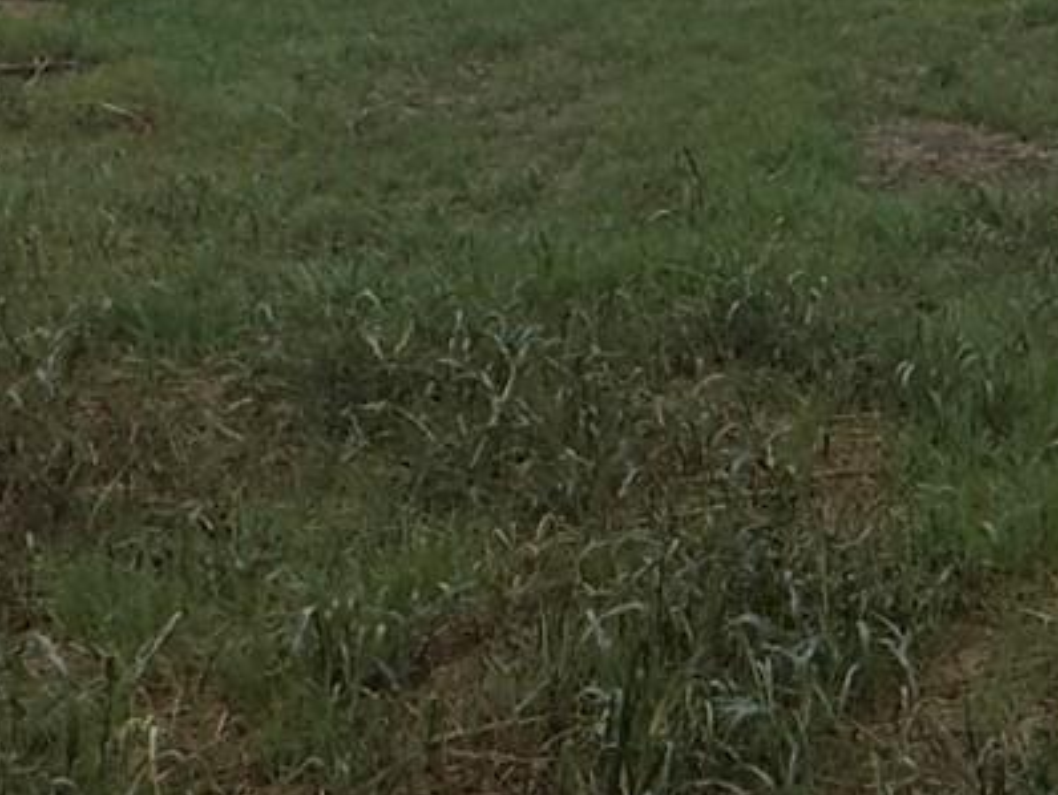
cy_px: -790
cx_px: 962
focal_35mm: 72
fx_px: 2202
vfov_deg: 16.0
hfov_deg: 26.1
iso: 40
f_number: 2.2
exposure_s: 1/1299
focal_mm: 2.22
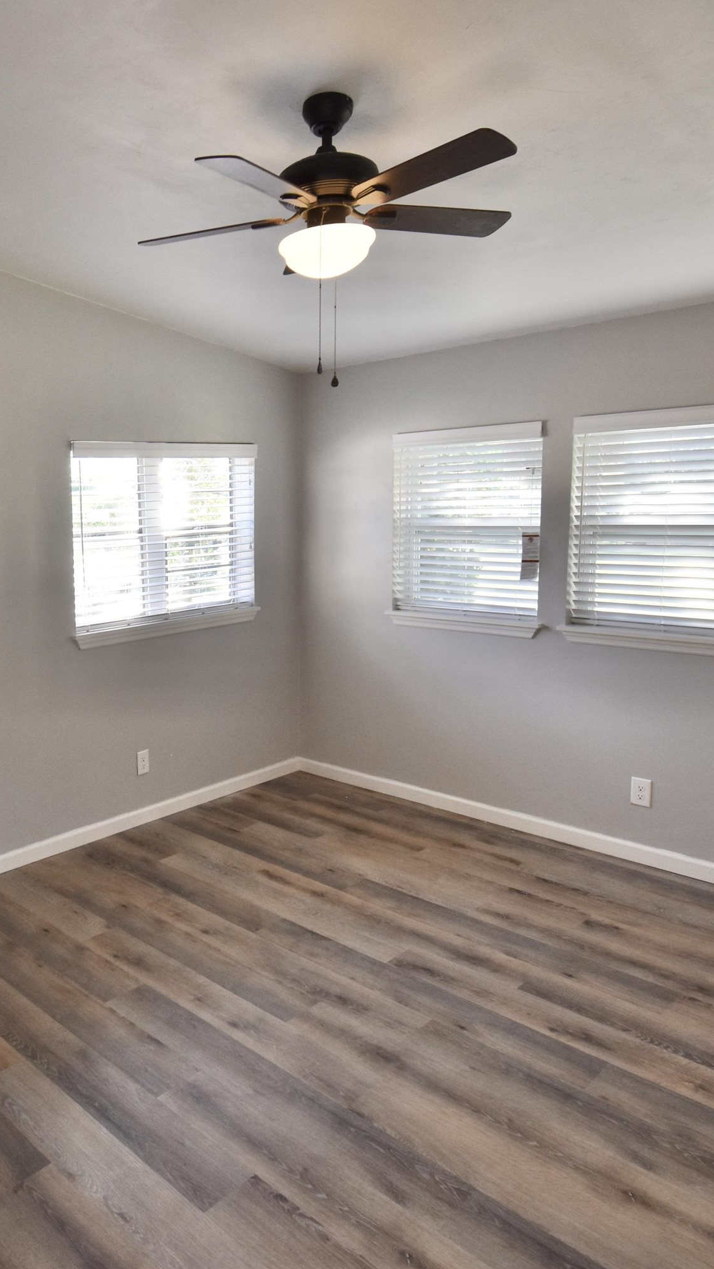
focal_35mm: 24
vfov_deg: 76.3
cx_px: 93
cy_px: 625
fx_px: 808
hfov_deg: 44.1
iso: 400
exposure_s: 1/100
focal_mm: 10
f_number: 5
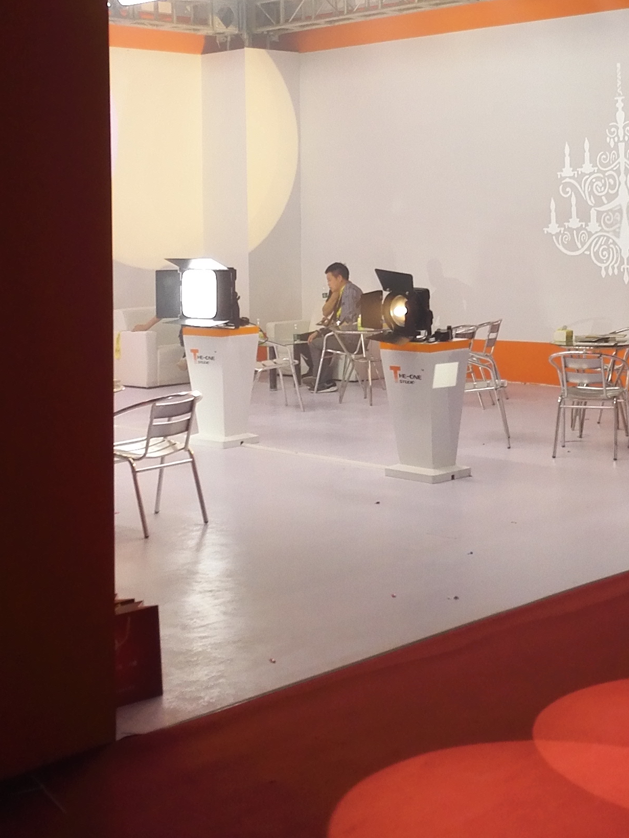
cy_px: 215
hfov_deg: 24.7
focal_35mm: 59
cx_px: 433
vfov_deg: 32.1
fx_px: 1429
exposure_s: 1/297
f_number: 2
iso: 80
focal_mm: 3.8
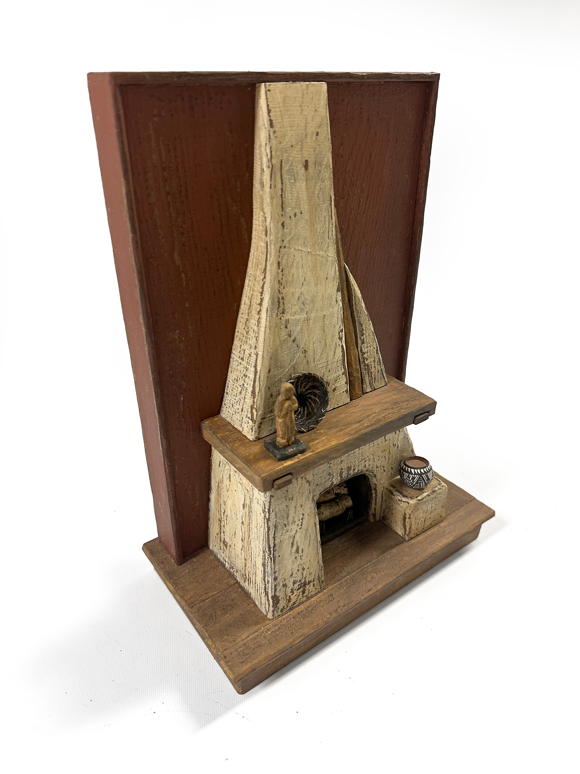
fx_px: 536
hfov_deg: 56.8
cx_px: 290
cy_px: 387
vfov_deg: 71.6
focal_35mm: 24
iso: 125
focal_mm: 6.86
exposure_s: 1/60
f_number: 1.78
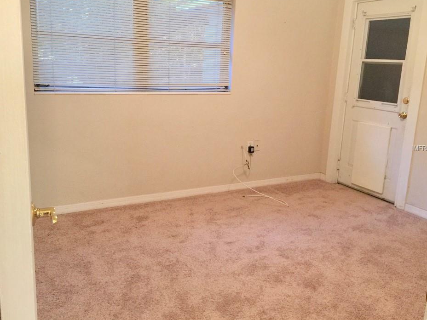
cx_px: 206
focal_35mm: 32
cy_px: 148
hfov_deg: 56.8
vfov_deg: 44.1
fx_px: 395
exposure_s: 1/15
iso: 80
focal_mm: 4.15
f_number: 2.2
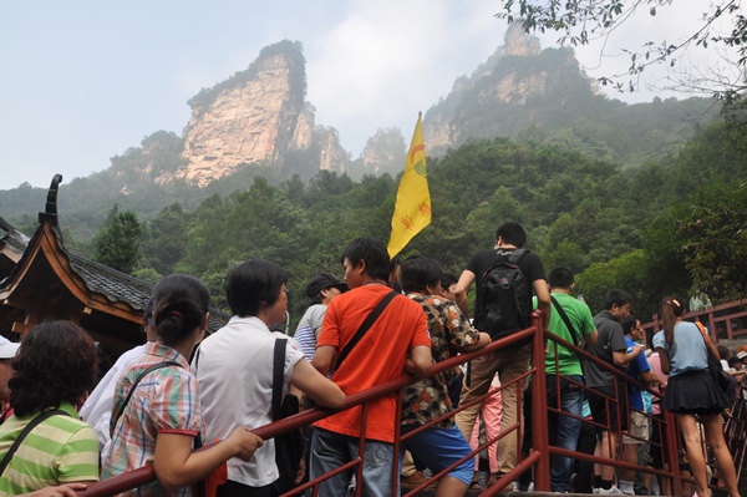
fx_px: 560
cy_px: 248
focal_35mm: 27
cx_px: 374
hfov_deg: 67.4
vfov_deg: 47.9
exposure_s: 1/250
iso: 400
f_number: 8
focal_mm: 18
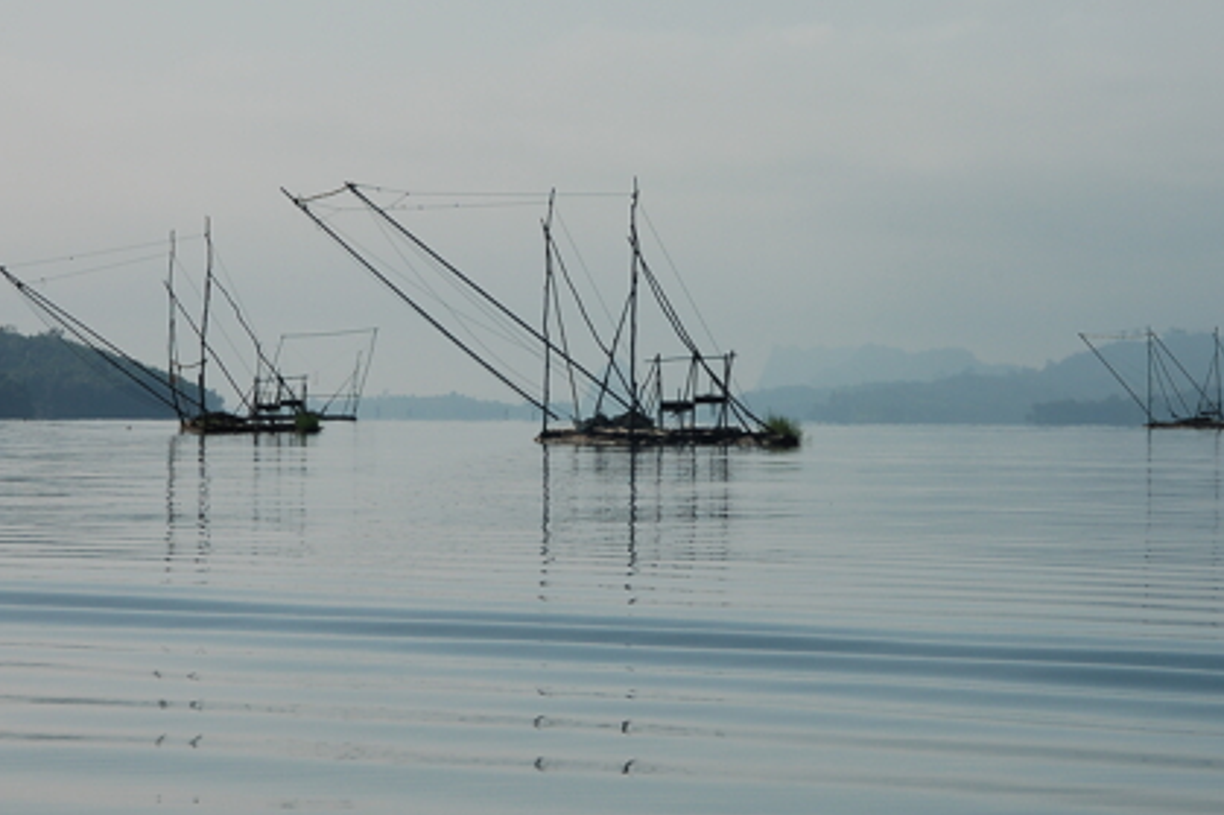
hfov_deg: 11.4
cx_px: 692
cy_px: 321
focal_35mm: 181
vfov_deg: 7.6
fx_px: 6151
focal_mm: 92
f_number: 13
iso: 200
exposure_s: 1/640
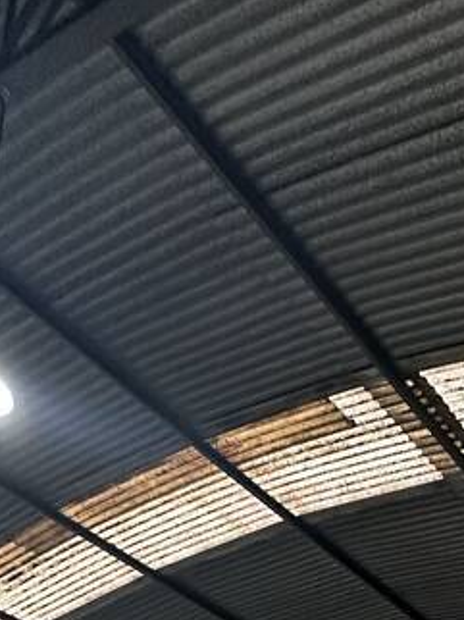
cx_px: 528
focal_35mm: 47
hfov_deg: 27.8
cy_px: 938
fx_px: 841
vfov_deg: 27.4
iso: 250
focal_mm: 2.22
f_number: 2.2
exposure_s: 1/120
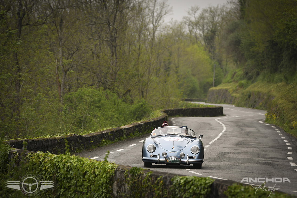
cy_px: 99
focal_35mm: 300
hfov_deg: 6.9
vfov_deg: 4.6
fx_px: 2475
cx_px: 148
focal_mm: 200
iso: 320
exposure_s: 1/1000
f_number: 4
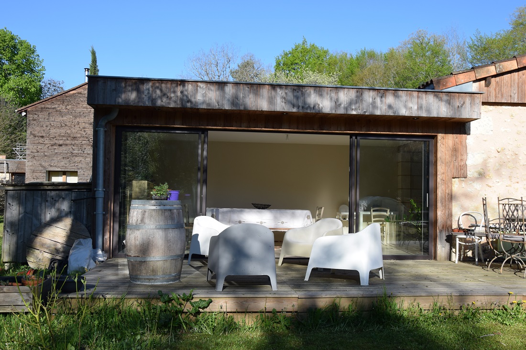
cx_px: 263
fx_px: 526
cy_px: 175
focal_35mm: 36
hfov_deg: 53.1
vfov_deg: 36.9
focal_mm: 24
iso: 200
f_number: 9
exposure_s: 1/320
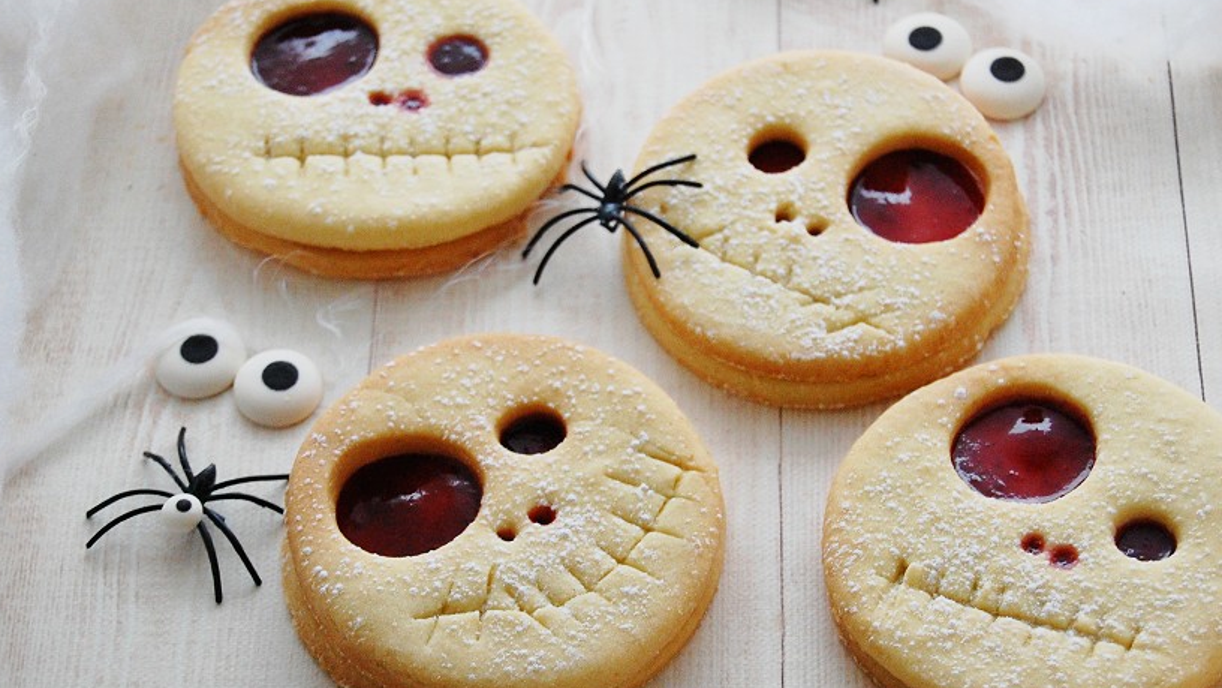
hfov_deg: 21.4
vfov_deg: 12.1
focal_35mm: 100
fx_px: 3240
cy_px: 365
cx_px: 629
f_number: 5.6
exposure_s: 1/40
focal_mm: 52
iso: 800
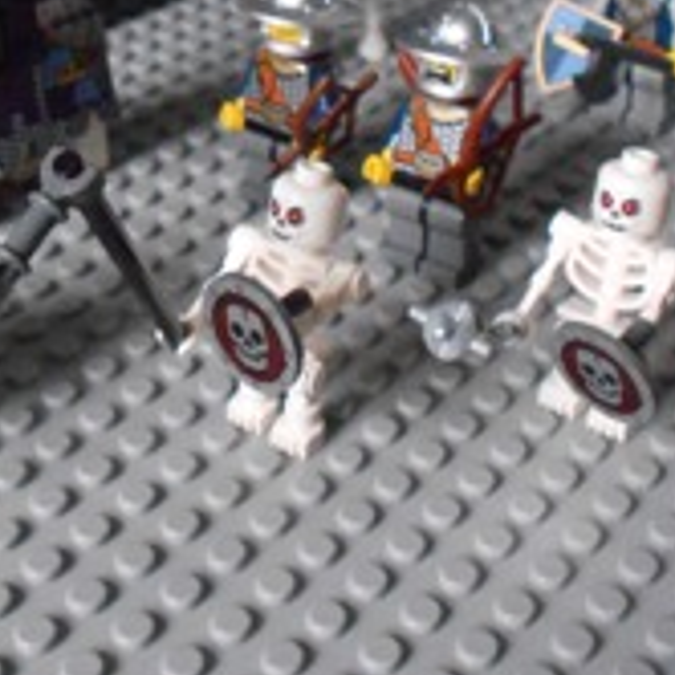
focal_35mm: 62
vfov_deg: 27.1
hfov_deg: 27.7
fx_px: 1368
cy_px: 122
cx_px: 293
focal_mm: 4.6
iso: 800
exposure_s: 1/20
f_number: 3.2
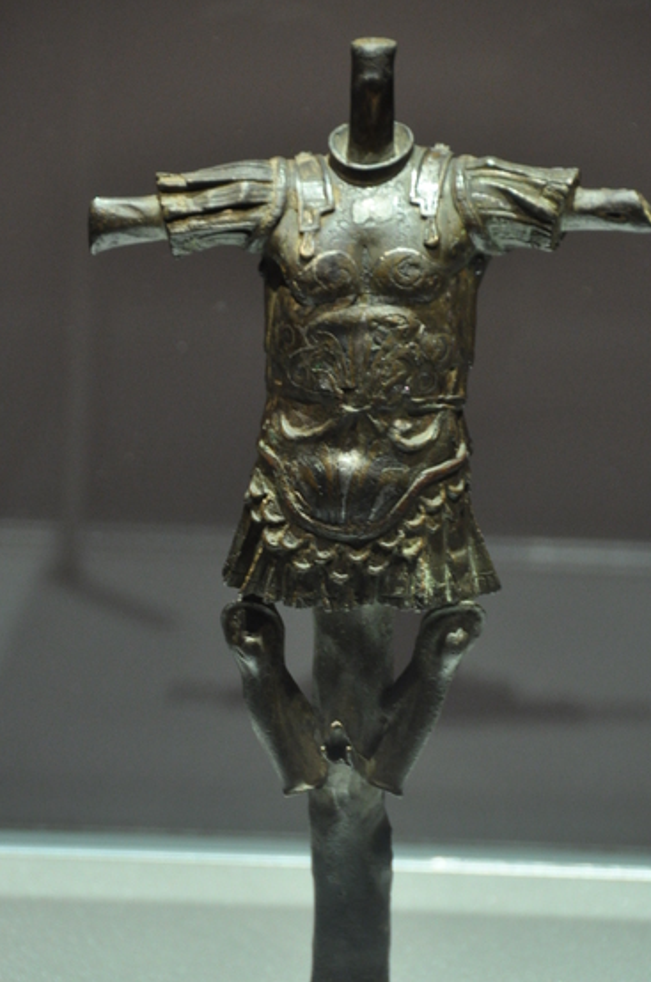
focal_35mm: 269
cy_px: 565
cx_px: 350
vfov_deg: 7.7
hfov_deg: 5.1
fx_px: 7328
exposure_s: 1/30
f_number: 5.6
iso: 1250
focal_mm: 150
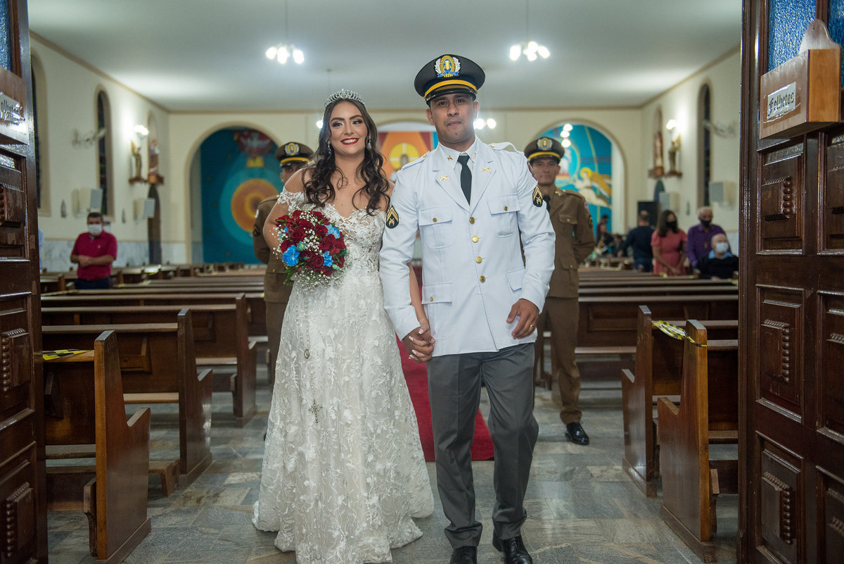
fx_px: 891
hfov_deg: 50.7
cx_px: 422
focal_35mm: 38
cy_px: 282
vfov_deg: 35.1
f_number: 2.8
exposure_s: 1/125
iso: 1600
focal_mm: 38
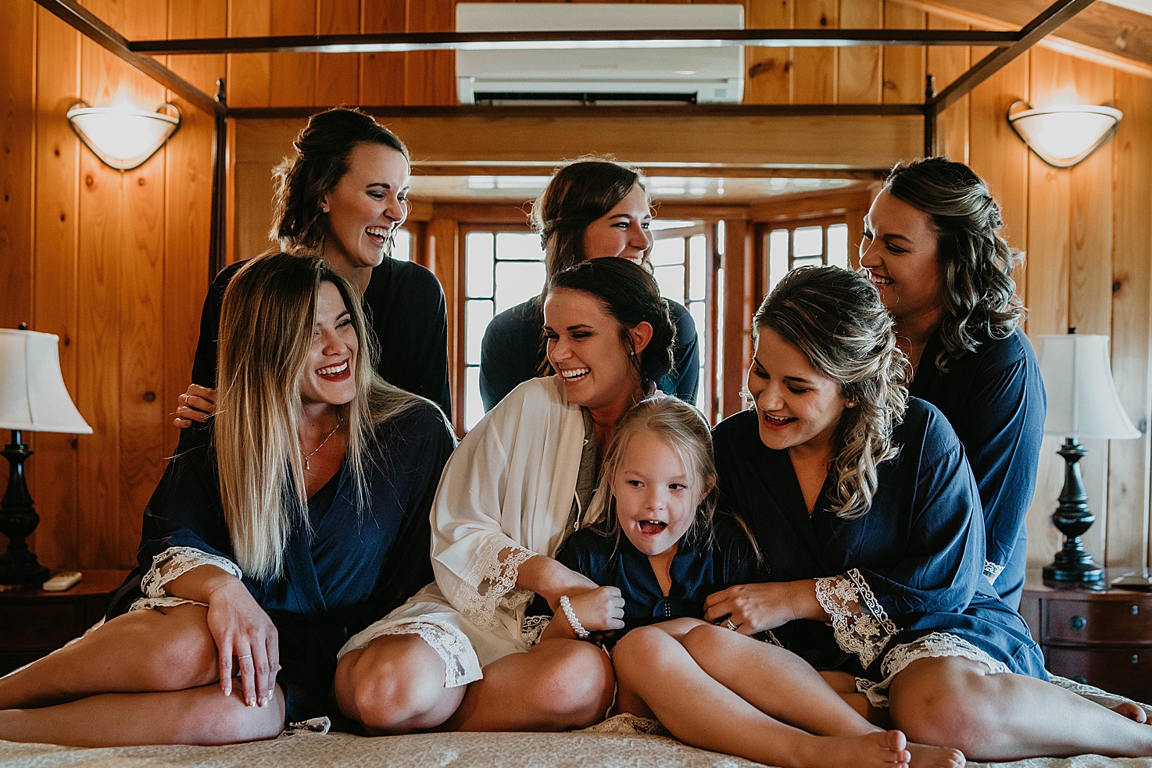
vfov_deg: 35.1
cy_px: 404
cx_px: 574
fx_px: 1216
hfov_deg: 50.7
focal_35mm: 38
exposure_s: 1/160
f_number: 2.8
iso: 2000
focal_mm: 35
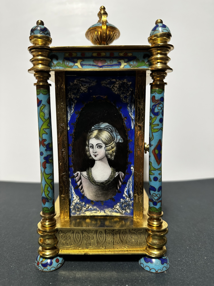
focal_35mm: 24
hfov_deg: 56.8
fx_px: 198
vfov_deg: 71.6
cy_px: 143
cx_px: 107
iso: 160
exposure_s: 1/50
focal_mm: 6.86
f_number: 1.78
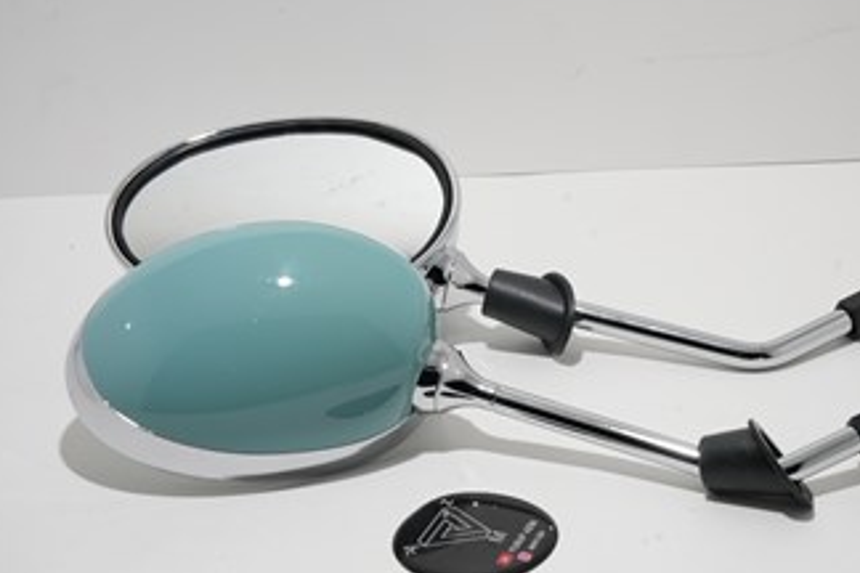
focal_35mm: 105
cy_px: 312
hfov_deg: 19.4
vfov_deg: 13.0
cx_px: 512
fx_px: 2508
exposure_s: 1/100
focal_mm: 85
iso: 400
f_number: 16
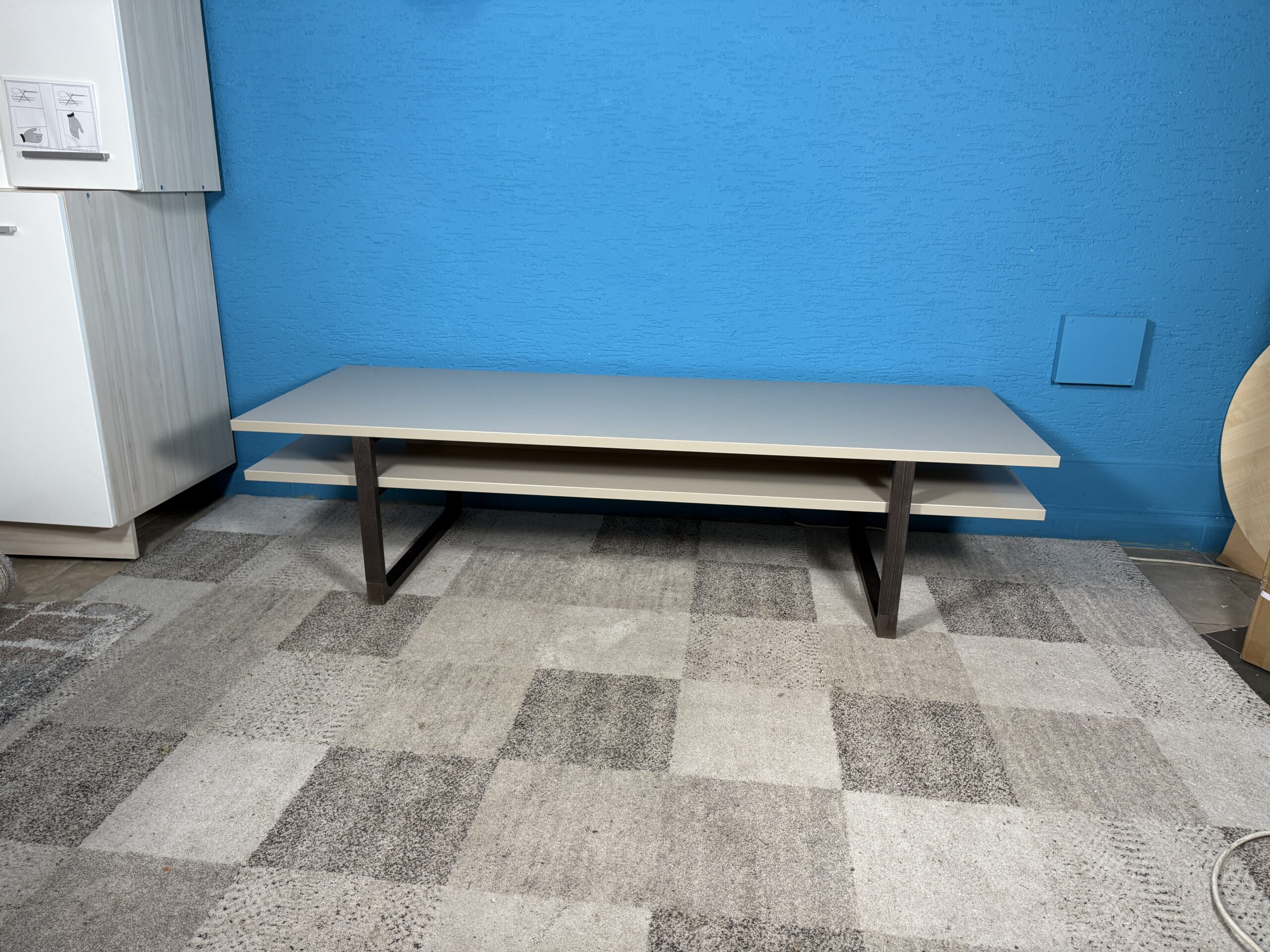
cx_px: 635
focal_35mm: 24
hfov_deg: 71.6
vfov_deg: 56.8
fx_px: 881
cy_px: 476
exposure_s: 1/50
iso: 125
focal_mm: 6.76
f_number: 1.78
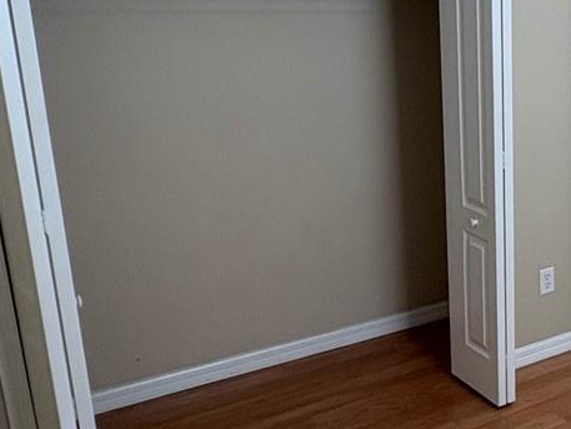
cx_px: 676
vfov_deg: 29.7
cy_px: 201
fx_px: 808
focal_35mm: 49
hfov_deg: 32.5
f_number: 2.2
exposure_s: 1/120
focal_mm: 2.22
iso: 125
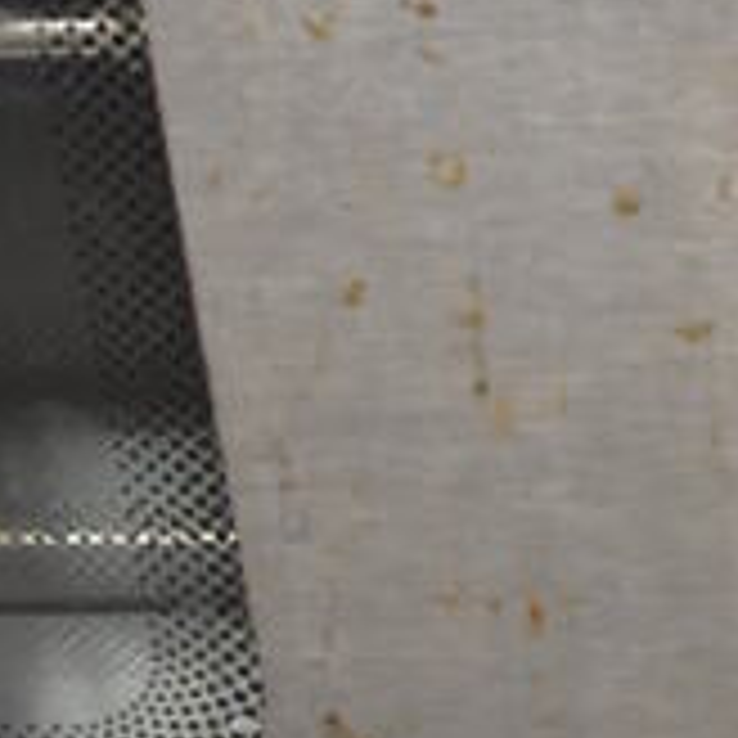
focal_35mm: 128
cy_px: -497
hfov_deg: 12.7
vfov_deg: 12.7
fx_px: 3087
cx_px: 1220
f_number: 3.5
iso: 3200
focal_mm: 18
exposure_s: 1/125
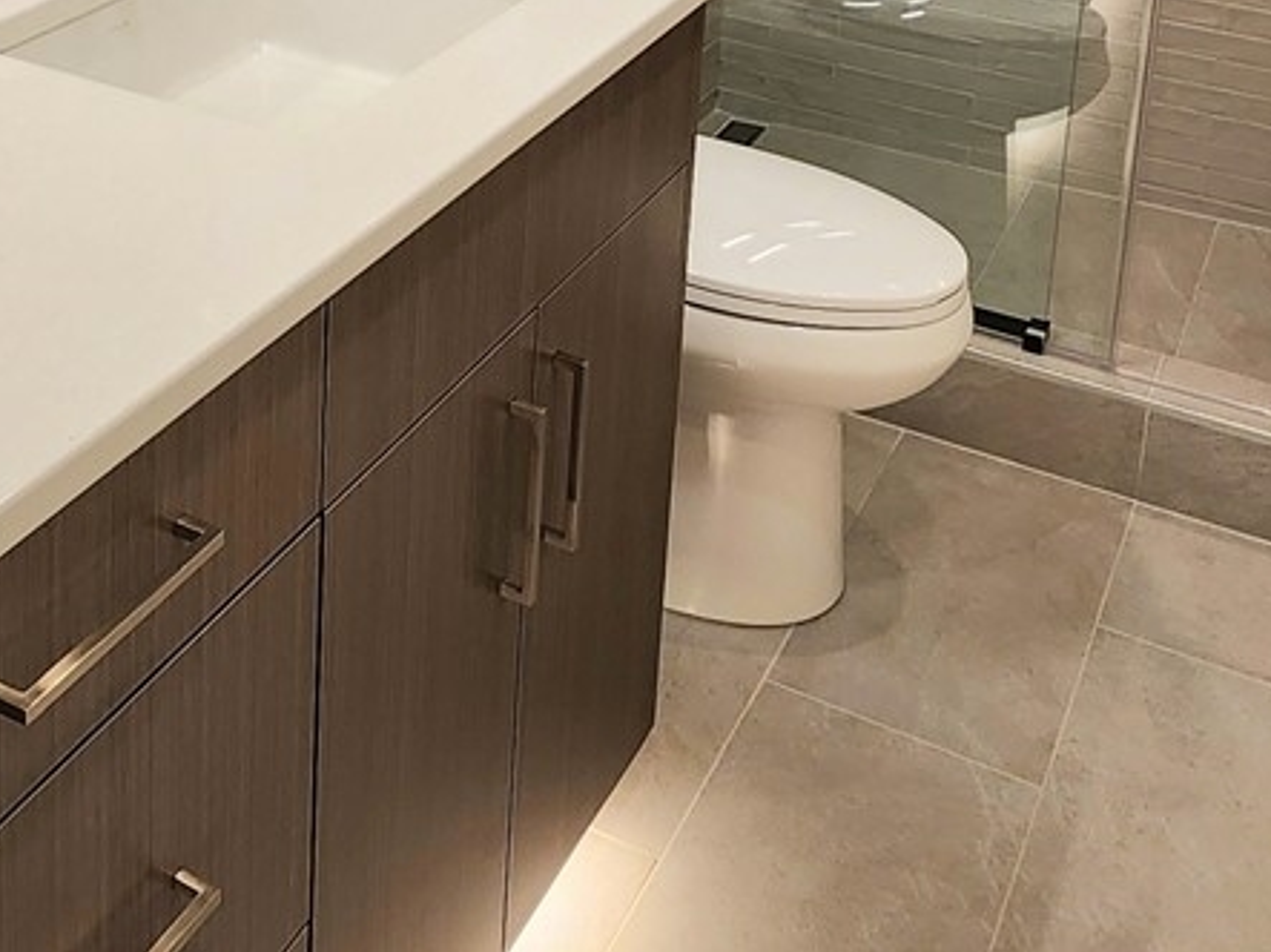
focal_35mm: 47
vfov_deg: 26.5
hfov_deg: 39.7
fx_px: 1725
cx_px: 367
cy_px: -261
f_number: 2.2
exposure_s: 1/60.2
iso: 64
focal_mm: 2.2
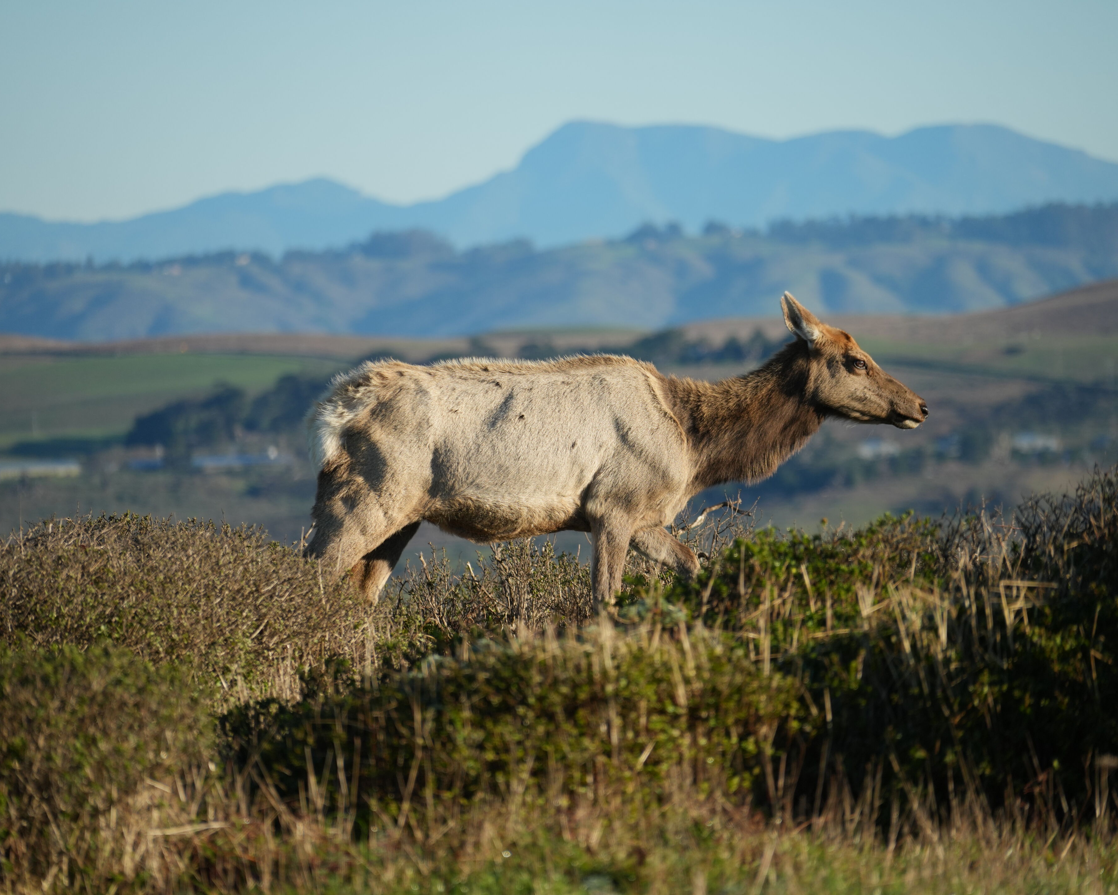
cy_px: 446
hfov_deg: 5.7
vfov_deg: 4.6
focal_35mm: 339
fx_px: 11216
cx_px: 624
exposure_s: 1/1000
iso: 400
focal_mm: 300
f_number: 7.1
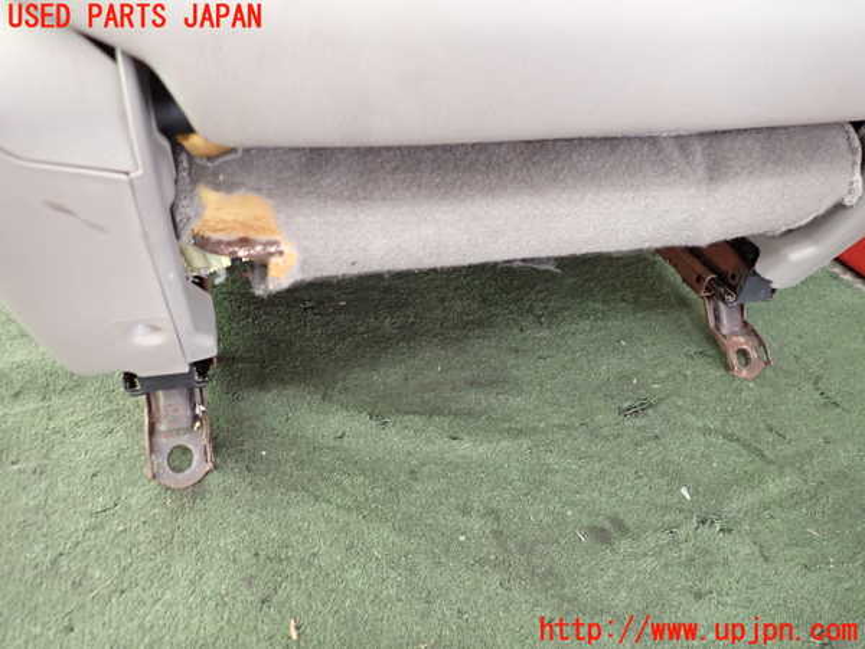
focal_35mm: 25
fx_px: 625
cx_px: 432
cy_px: 324
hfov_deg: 69.4
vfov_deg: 54.9
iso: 400
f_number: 2
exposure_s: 1/30
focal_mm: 4.5
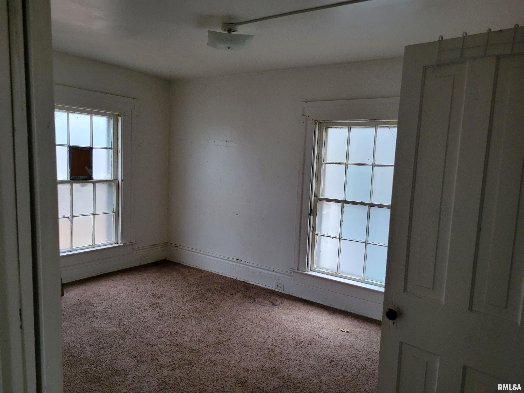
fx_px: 394
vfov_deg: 53.1
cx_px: 262
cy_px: 196
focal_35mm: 26
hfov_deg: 67.3
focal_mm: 5.4
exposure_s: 1/60
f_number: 1.8
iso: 250
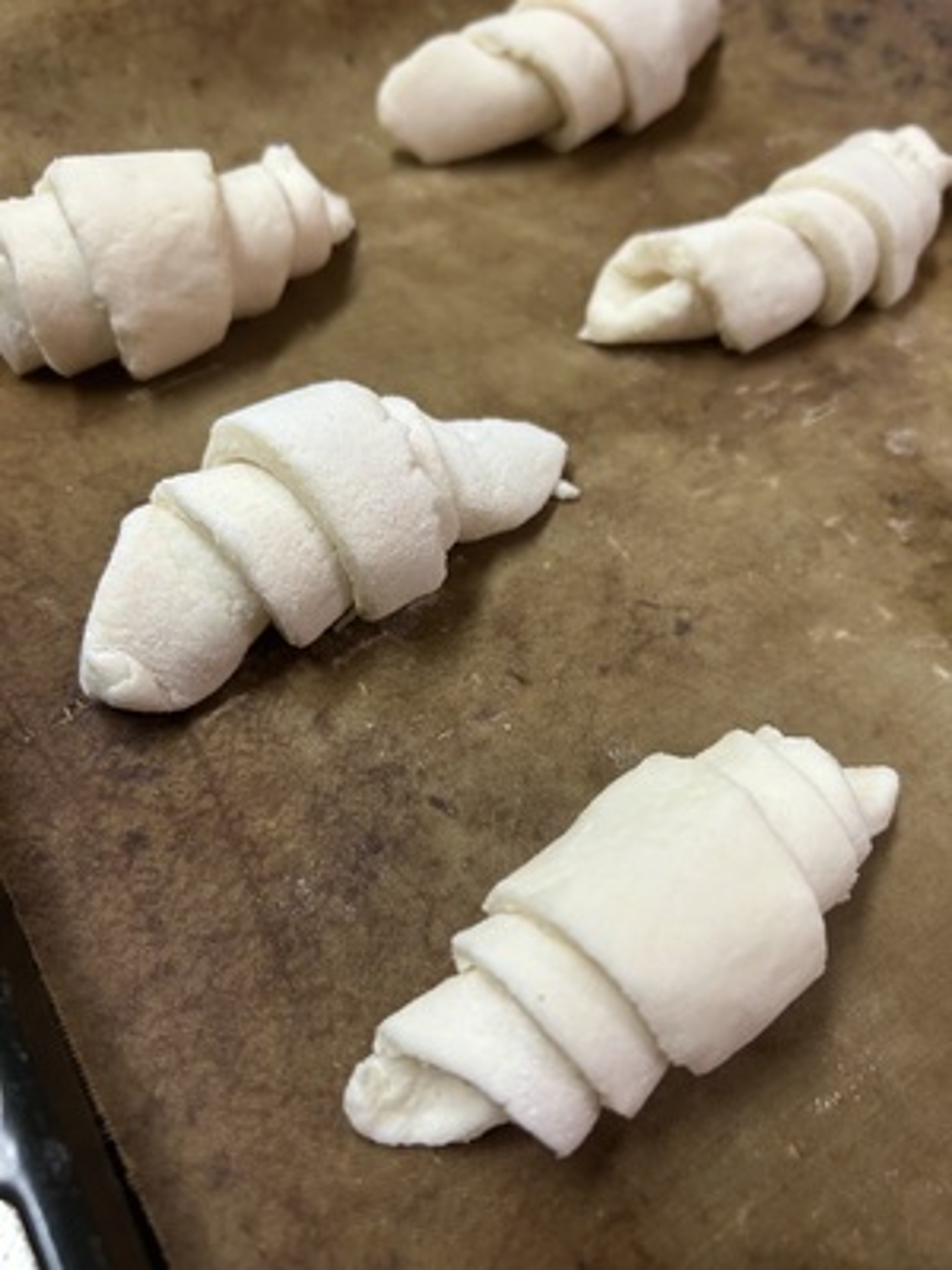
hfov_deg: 53.1
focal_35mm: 26
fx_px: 953
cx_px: 476
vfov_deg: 67.3
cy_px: 635
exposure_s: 1/50
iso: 160
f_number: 1.5
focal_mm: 5.7
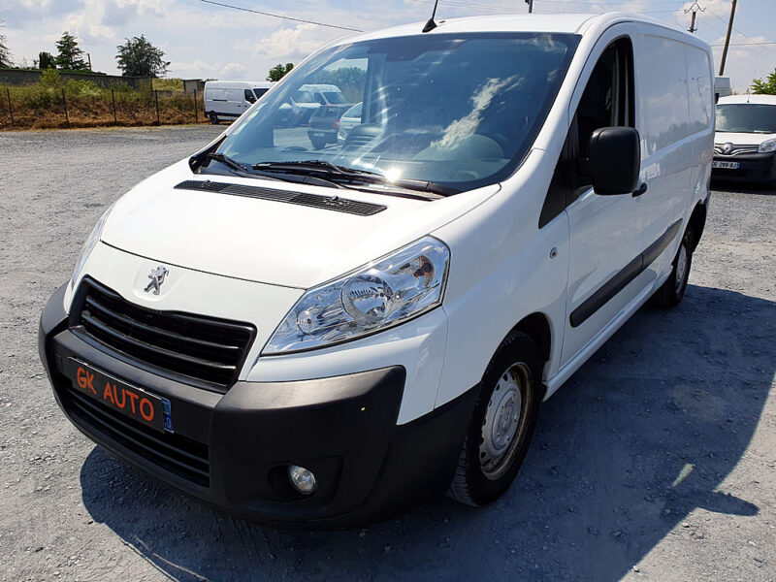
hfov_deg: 67.3
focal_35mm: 26
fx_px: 583
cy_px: 291
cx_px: 388
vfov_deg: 53.1
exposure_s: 1/3896
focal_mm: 4.32
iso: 50
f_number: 2.4
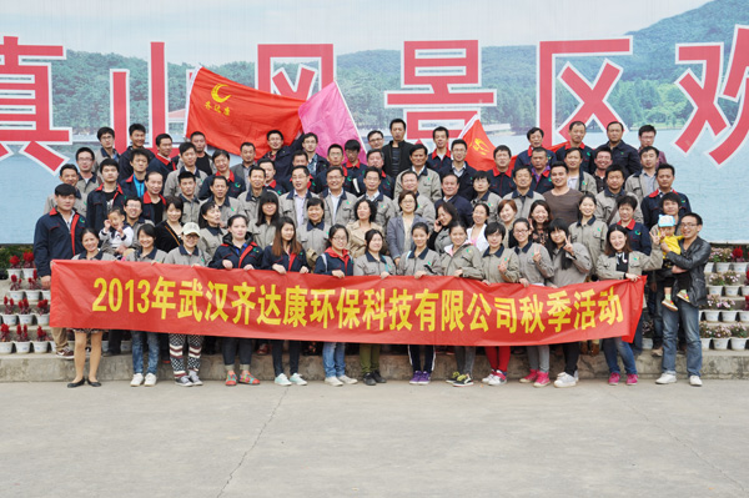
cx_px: 374
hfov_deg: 41.1
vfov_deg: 28.0
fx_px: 998
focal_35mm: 48
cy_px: 249
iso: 200
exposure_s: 1/320
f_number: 9
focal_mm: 32
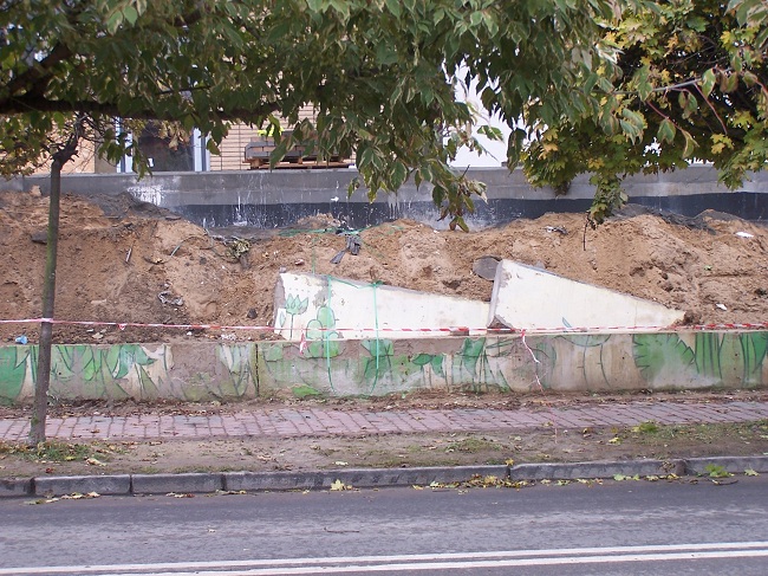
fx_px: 1530
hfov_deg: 28.2
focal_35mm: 69
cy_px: 288
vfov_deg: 21.3
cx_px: 384
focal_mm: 11.5
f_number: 3.2
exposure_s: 1/45
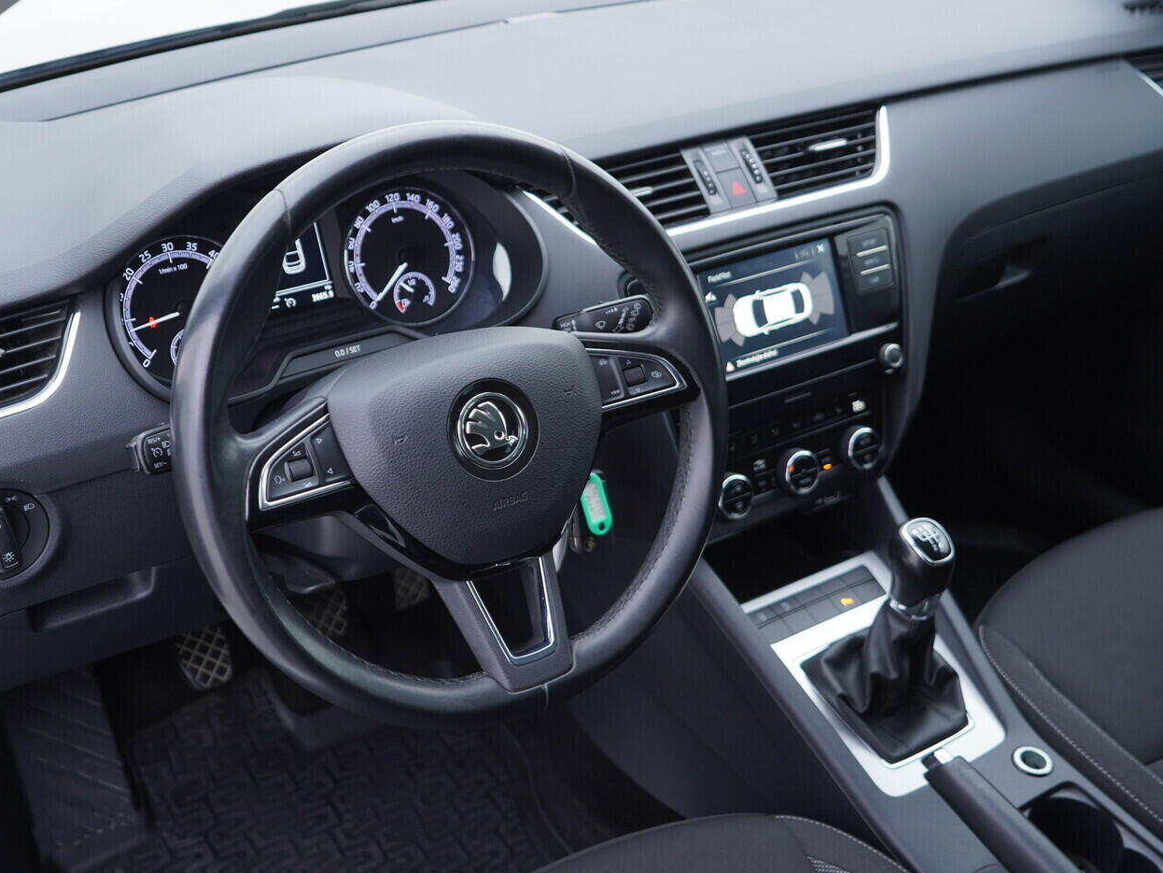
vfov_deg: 36.0
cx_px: 519
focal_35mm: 40
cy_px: 435
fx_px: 1344
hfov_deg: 46.7
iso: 200
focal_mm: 24
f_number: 2.8
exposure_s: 1/40
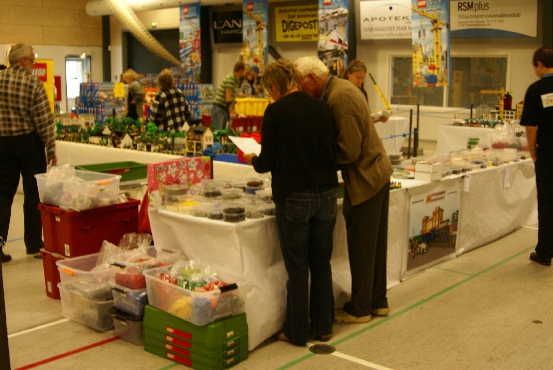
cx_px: 276
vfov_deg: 32.0
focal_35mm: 42
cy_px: 185
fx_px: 646
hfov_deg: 46.4
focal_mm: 28
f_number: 4
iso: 400
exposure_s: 1/20
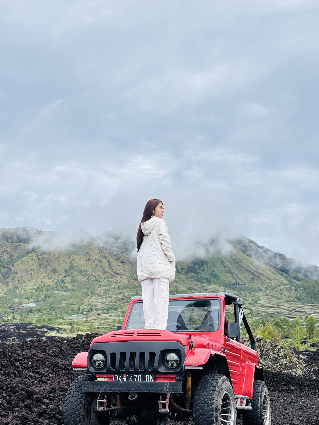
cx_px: 160
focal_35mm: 52
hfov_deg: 28.0
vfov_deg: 36.8
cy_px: 212
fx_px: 639
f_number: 1.6
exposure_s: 1/769
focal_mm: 5.96
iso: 32
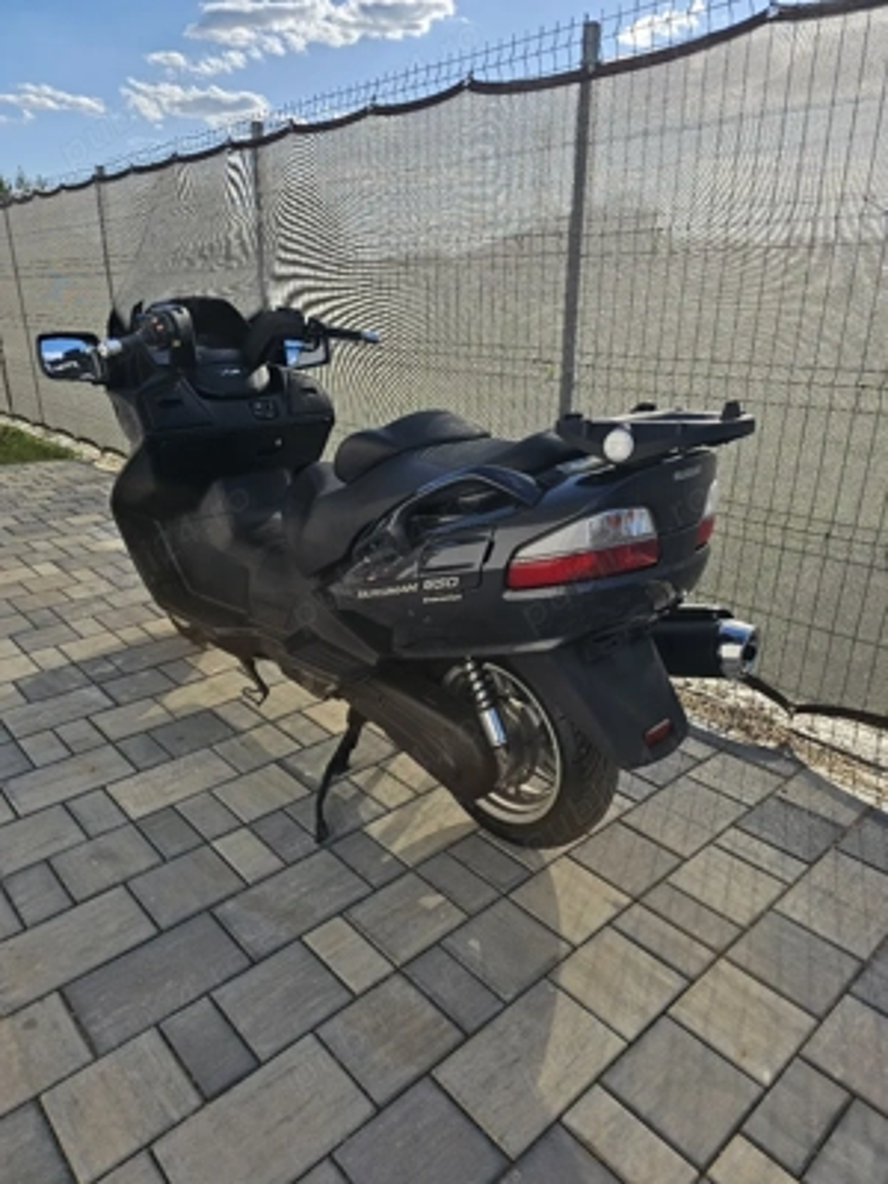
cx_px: 444
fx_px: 787
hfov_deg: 58.9
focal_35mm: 23
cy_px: 592
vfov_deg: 73.9
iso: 10
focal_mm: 6.3
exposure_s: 1/667
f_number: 1.7
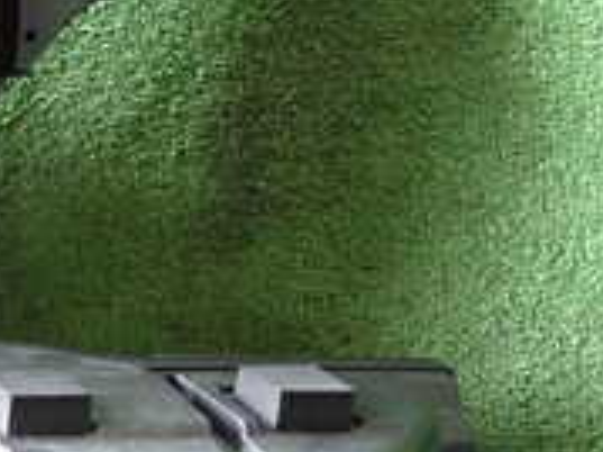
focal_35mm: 84
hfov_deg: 20.5
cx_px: -256
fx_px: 1462
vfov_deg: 17.5
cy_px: 243
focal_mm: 4.5
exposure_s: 1/30
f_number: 2
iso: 320
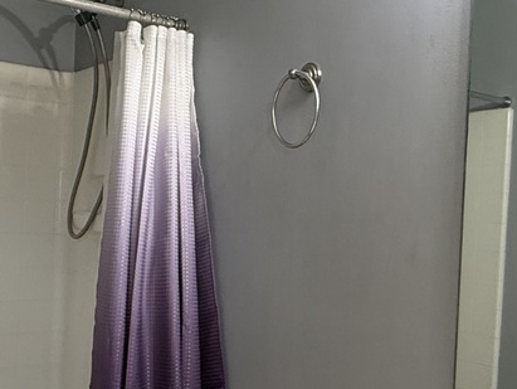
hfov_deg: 38.9
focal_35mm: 49
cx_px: 242
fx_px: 732
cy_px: 235
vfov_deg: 29.6
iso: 320
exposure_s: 1/120
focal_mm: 2.22
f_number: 2.2
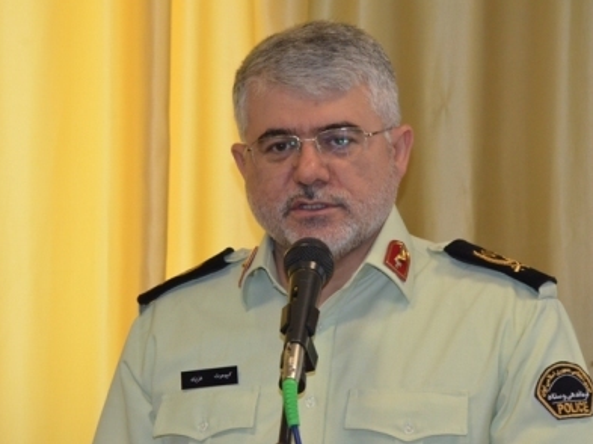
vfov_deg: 9.2
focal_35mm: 161
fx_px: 2756
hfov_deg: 12.3
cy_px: 221
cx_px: 287
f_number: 8
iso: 3200
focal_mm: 98
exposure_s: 1/250
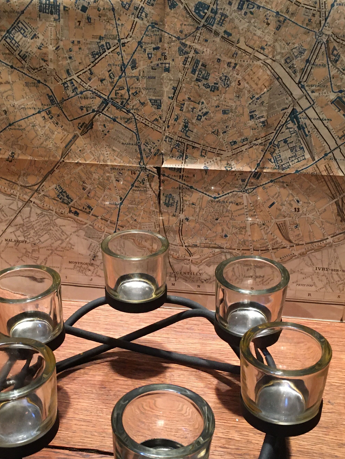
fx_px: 585
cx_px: 158
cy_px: 294
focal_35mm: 44
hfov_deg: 32.9
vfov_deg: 42.5
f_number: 2.2
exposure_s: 1/33
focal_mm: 4.15
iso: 200
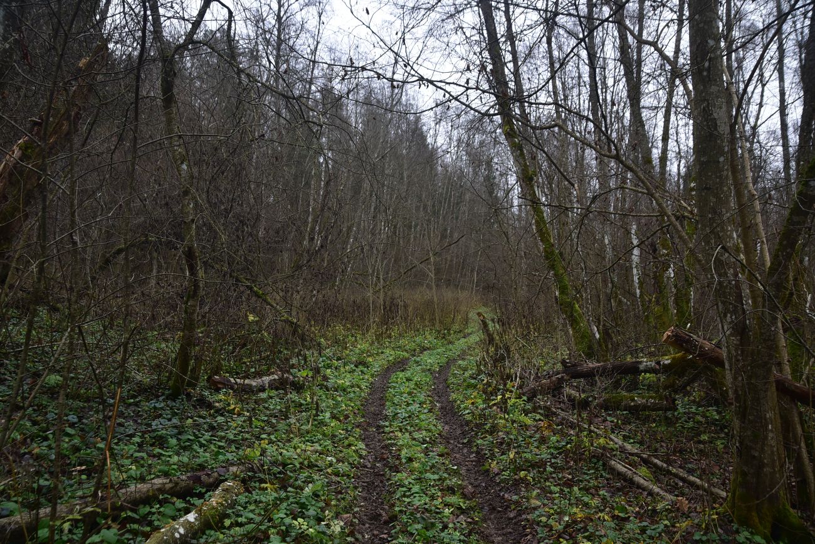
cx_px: 408
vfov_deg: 27.0
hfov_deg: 39.6
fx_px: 1132
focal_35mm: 50
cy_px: 272
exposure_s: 1/100
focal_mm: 50
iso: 500
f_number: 5.6
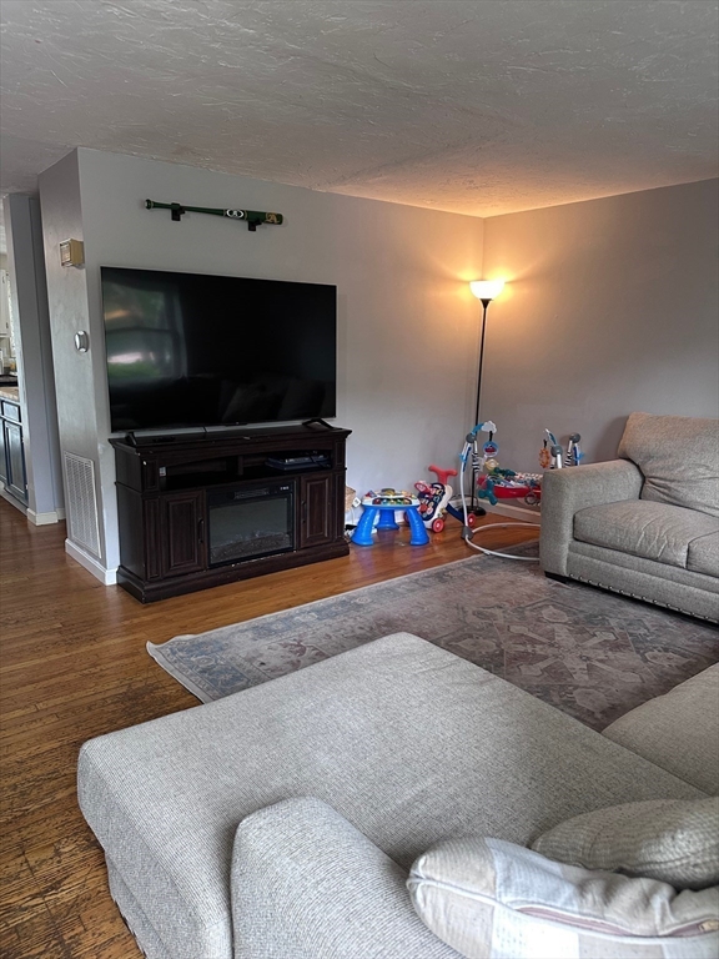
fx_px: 665
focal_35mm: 24
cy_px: 480
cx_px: 360
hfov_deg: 56.8
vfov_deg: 71.6
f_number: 1.78
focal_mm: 6.86
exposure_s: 1/60
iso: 200
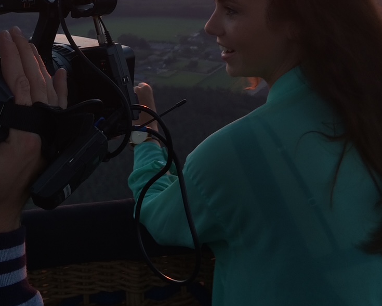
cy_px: 6
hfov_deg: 28.3
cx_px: 59
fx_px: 735
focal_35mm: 65
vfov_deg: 22.7
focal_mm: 4.12
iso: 32
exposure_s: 1/122
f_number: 2.2
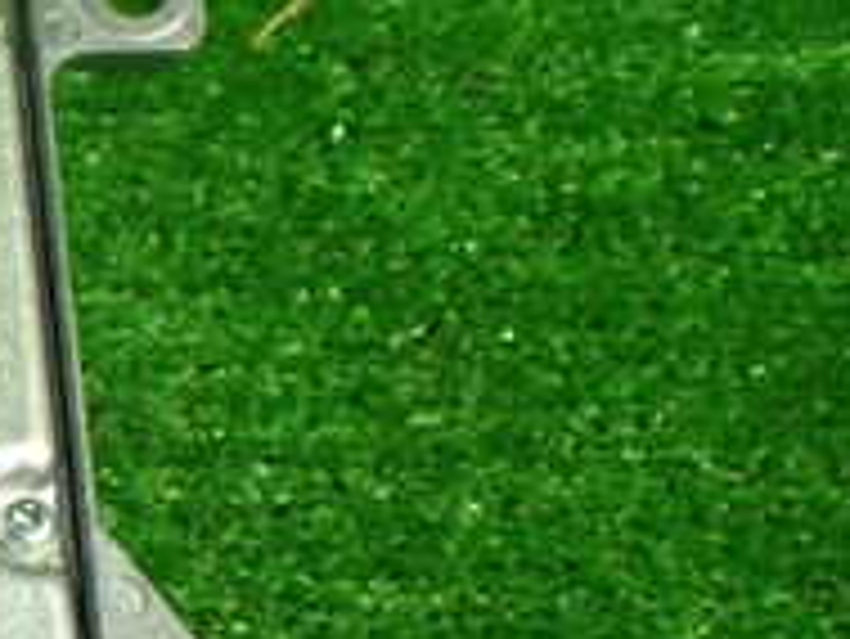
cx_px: -369
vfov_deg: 15.5
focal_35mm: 95
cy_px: 436
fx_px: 2334
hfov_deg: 18.6
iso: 640
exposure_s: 1/125
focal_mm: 5.4
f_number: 2.3
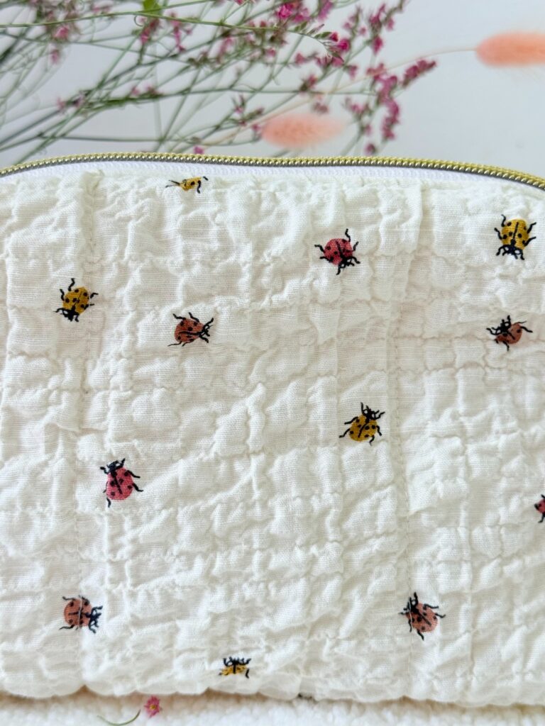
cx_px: 272
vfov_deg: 39.7
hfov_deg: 30.3
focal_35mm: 48
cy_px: 363
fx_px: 1008
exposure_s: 1/121
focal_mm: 6.76
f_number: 1.78
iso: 80
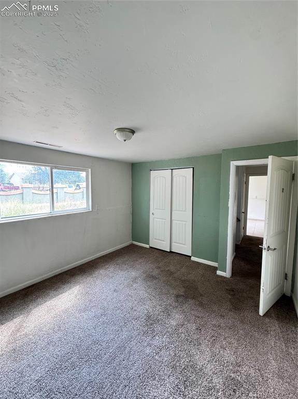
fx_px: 161
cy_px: 200
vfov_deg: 102.1
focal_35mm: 14
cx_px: 149
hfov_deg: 85.6
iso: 320
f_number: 2.2
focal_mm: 2.22
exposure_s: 1/99
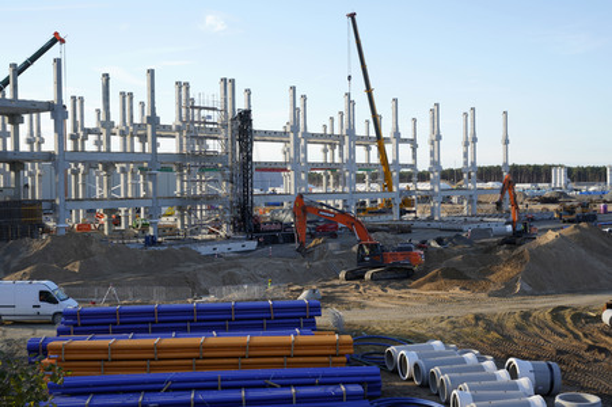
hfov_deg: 41.1
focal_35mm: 48
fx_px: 815
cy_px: 204
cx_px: 306
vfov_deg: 28.0
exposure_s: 1/50
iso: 100
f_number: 11
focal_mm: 48
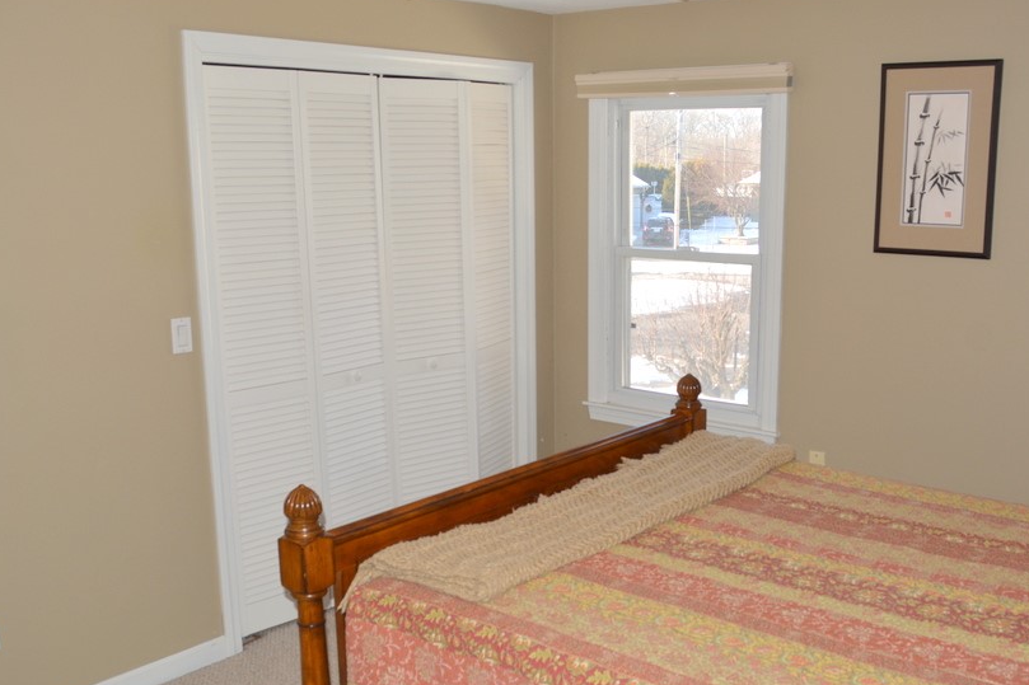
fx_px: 1086
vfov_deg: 35.0
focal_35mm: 38
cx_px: 577
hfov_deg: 50.6
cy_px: 398
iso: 200
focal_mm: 20
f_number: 5.6
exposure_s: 1/125
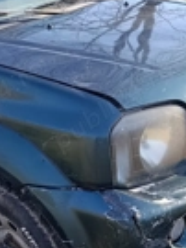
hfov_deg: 19.3
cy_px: 134
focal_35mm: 68
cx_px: -81
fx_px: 488
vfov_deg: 28.6
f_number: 1.65
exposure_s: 1/100
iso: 51
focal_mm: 6.11
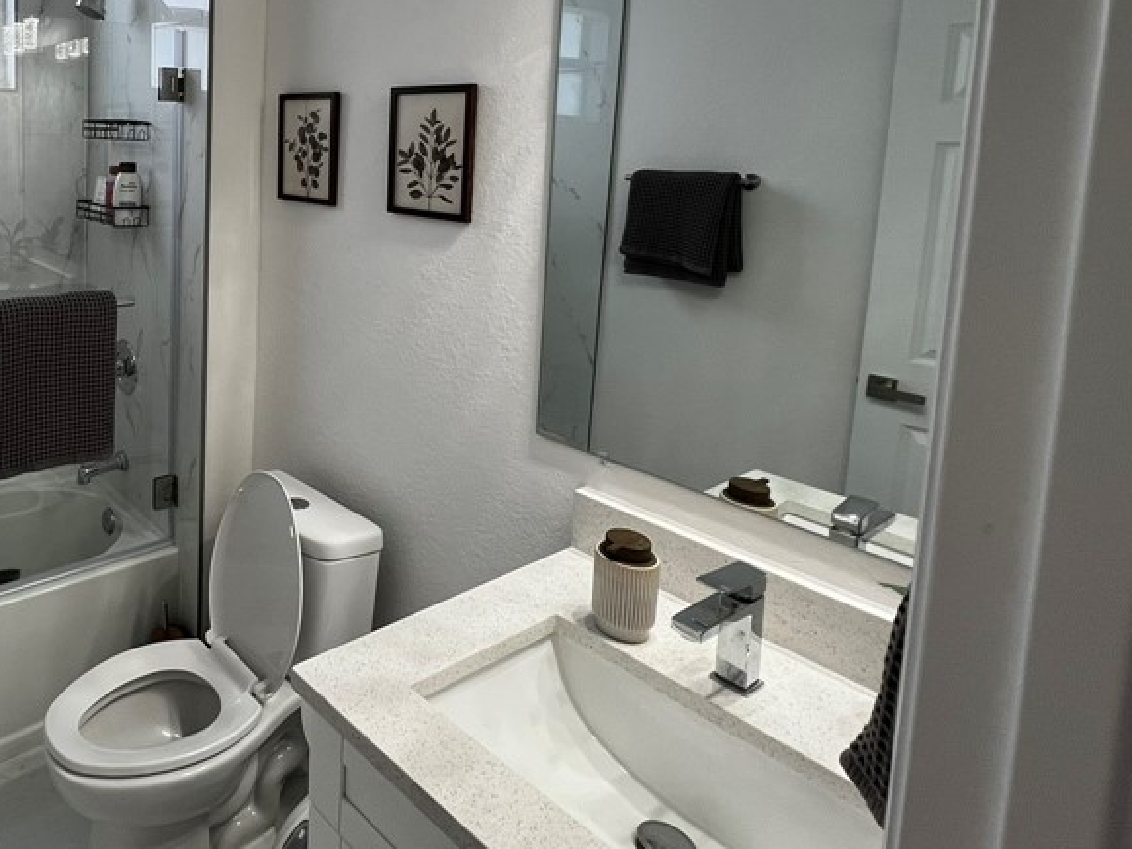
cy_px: 223
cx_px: 225
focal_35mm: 23
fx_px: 752
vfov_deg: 56.3
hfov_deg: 67.0
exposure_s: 1/120
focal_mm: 1.57
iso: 100
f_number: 1.8
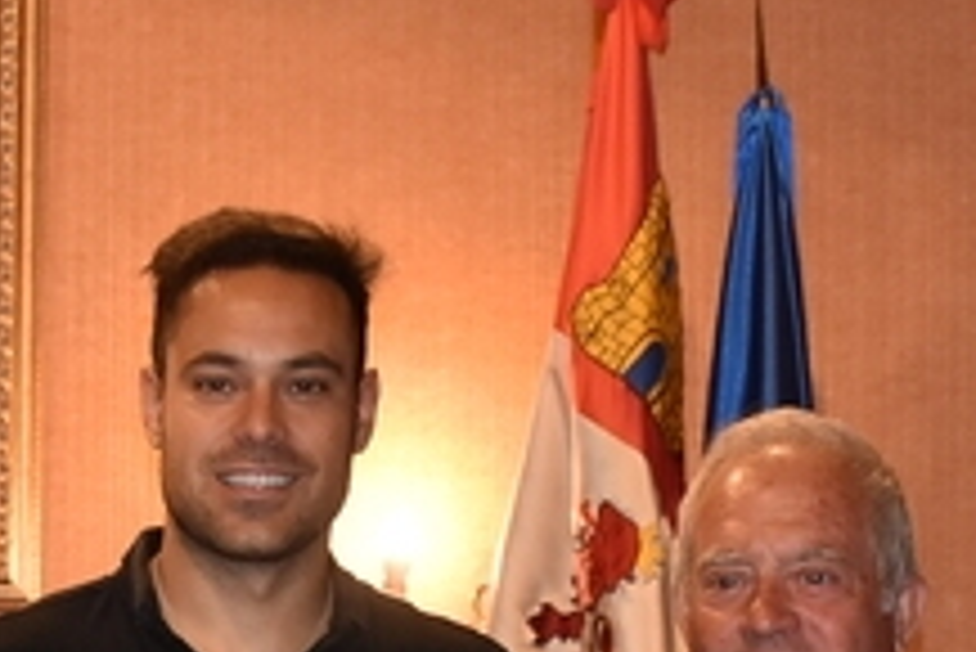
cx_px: 36
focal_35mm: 218
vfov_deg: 6.2
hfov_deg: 9.4
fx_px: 5916
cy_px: 1237
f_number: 4.2
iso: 1000
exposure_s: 1/60
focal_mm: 35
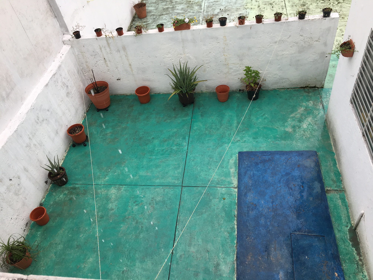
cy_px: 140
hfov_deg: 61.7
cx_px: 186
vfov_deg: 48.2
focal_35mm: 29
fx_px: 312
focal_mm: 4.15
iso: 25
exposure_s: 1/346
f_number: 2.2
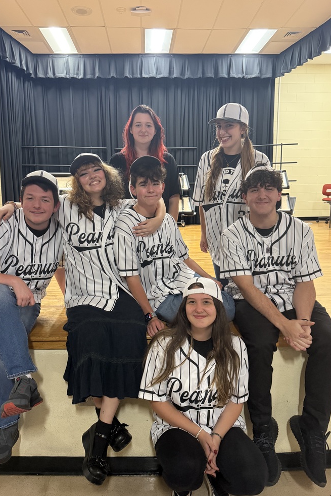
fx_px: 359
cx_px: 155
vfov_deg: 69.4
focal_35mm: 26
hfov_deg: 49.5
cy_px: 247
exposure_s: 1/60
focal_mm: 6.76
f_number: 1.78
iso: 500
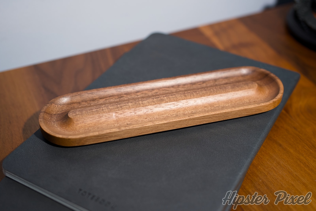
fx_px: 439
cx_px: 158
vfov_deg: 27.0
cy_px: 106
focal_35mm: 50
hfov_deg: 39.6
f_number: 3.5
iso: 250
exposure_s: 1/50
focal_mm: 50
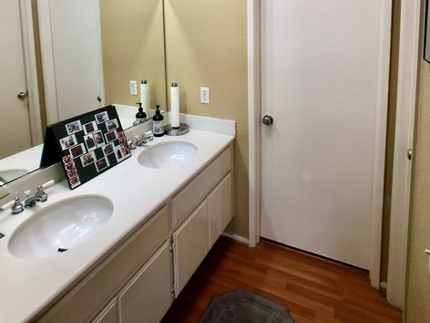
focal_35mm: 38
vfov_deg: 36.4
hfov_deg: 49.0
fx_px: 472
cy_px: 61
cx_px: 214
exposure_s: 1/30
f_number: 1.8
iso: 32
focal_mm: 4
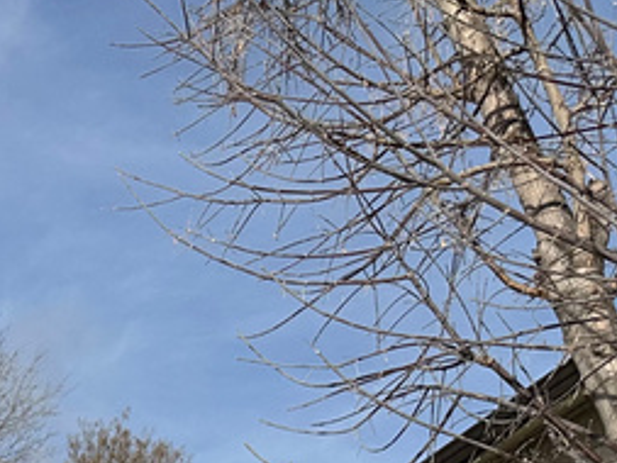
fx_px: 1730
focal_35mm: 97
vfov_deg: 13.2
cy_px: 921
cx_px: -276
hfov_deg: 18.2
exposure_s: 1/7576
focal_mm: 6.86
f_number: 1.78
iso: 80
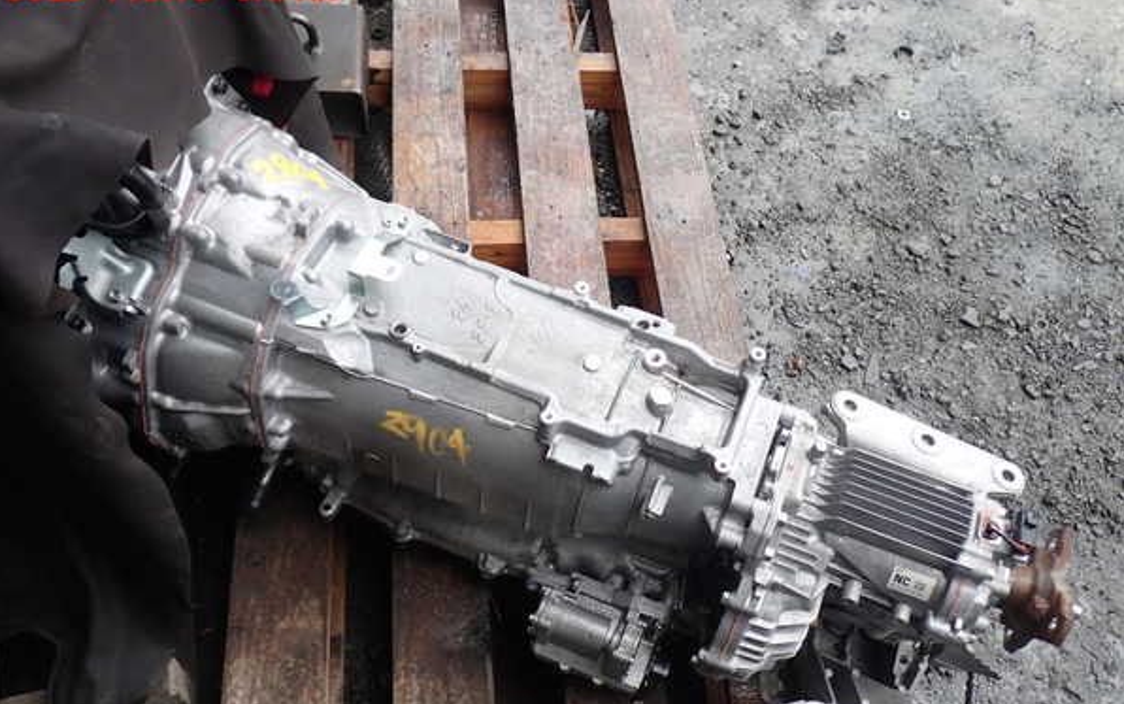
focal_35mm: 32
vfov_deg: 39.4
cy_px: 389
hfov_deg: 59.6
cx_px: 560
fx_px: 981
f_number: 2.3
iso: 100
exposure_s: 1/60
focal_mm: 5.4
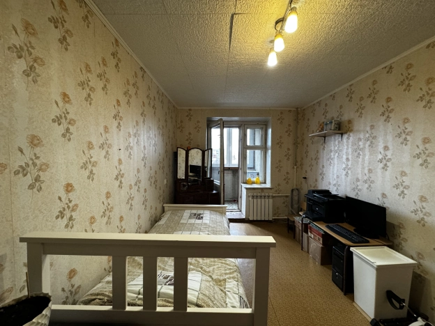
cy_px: 163
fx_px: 176
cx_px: 218
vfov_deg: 85.7
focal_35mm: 14
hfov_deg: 102.1
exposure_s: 1/50
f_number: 2.2
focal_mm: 2.22
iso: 400
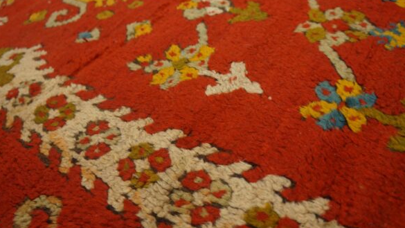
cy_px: 97
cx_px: 199
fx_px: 311
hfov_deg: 66.1
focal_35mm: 29
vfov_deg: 40.1
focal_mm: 18
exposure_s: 1/60
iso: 800
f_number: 4
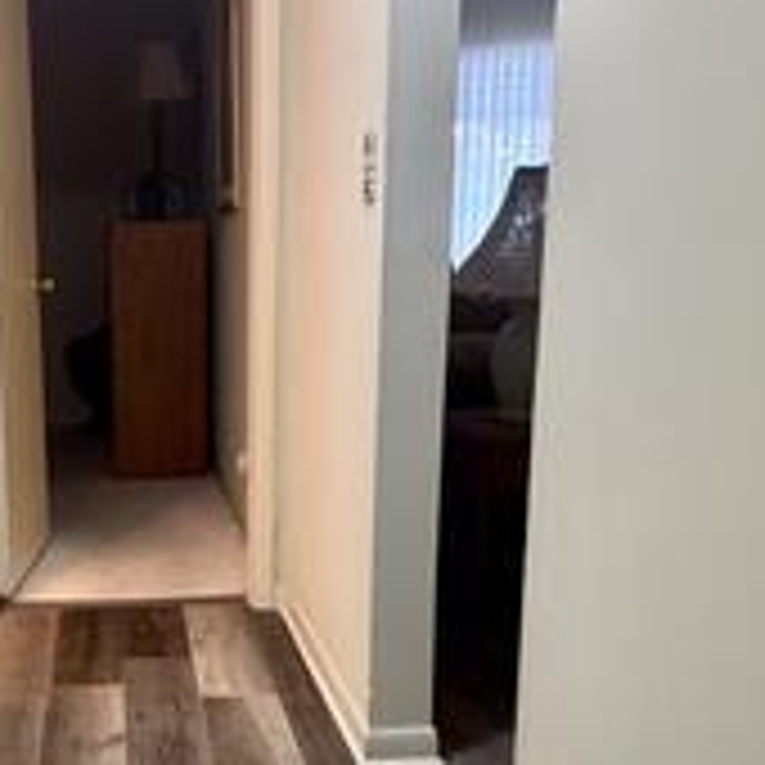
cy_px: 558
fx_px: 1250
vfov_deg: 33.5
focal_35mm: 50
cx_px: 99
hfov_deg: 32.6
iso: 400
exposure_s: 1/60
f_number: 1.78
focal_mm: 6.76
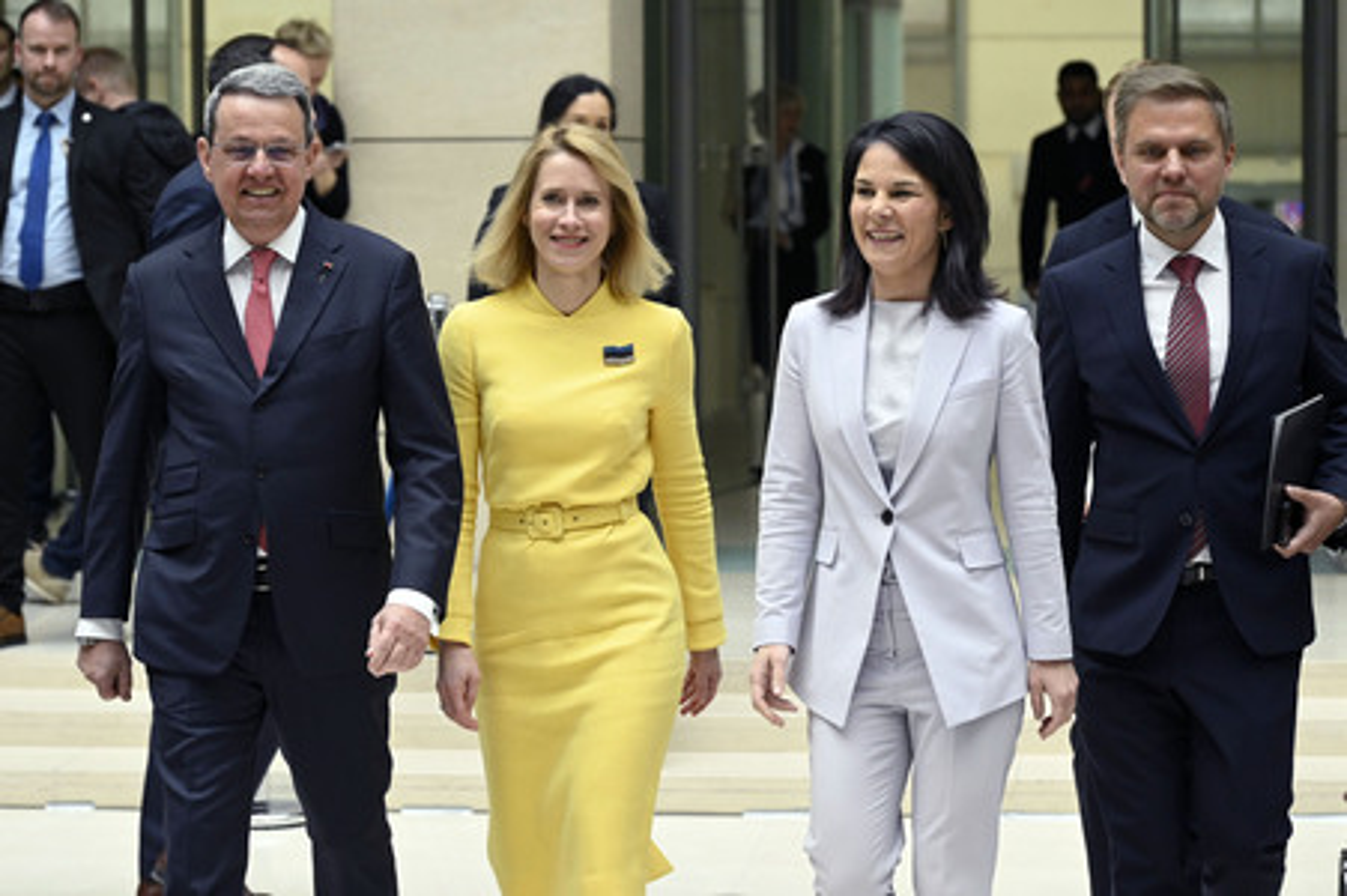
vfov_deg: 13.0
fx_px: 3926
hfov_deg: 19.5
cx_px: 674
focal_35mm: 105
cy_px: 448
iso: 4000
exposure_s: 1/800
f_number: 5
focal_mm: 105
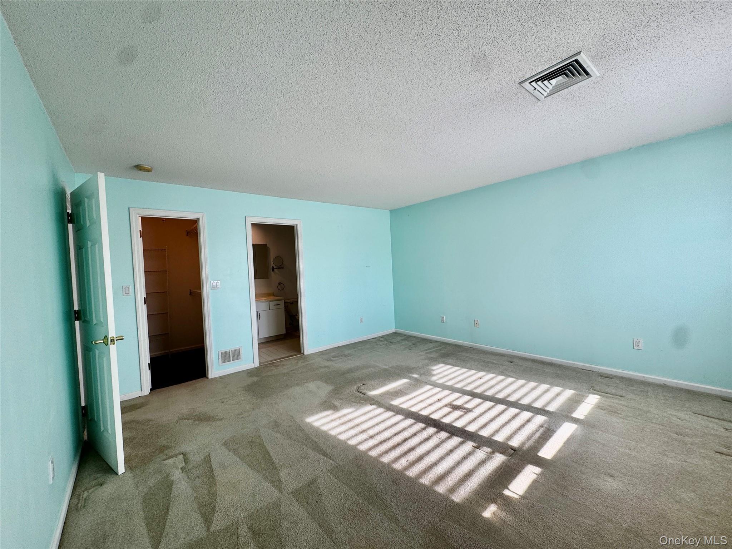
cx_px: 366
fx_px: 296
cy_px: 274
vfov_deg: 85.7
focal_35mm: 14
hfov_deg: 102.1
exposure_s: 1/120
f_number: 2.2
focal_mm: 2.22
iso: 50
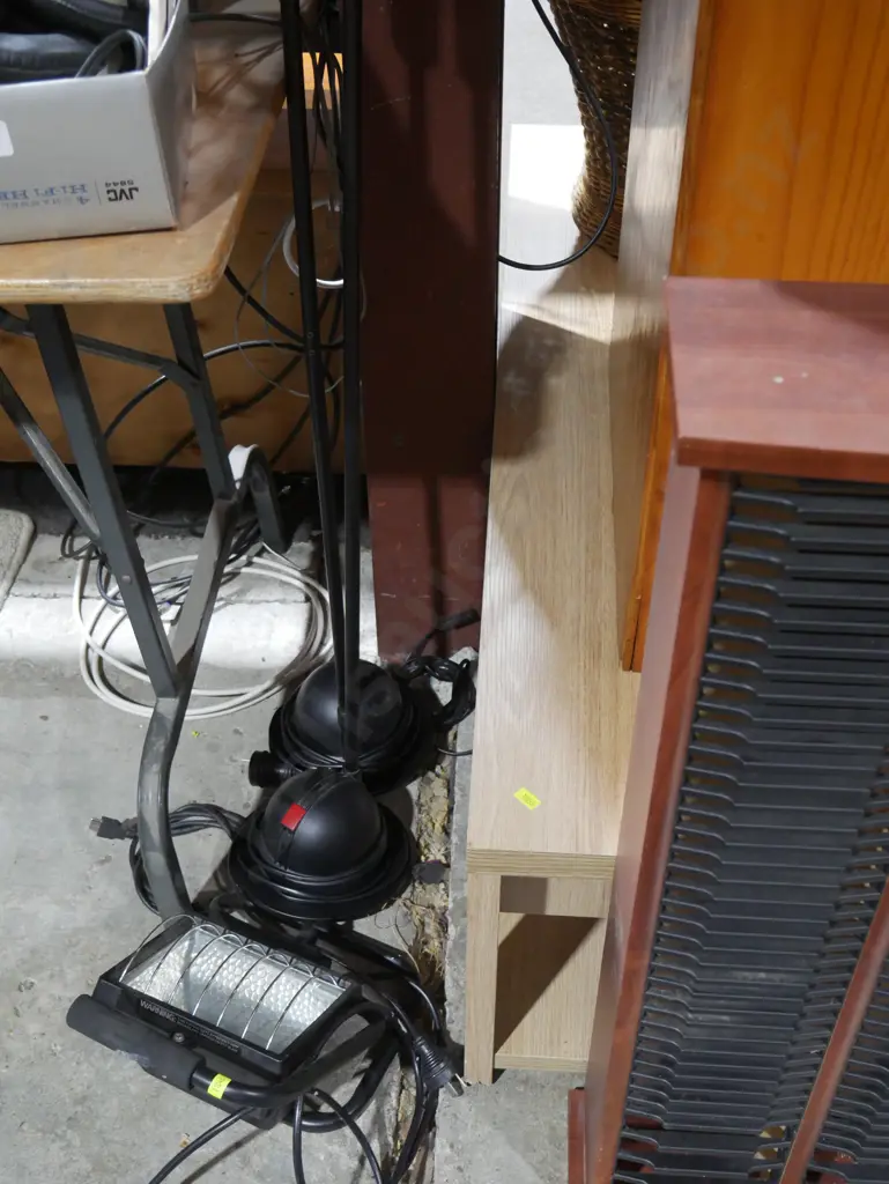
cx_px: 444
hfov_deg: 34.4
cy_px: 592
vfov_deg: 44.8
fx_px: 1437
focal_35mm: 42
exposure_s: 1/60
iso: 2000
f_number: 4.6
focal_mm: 21
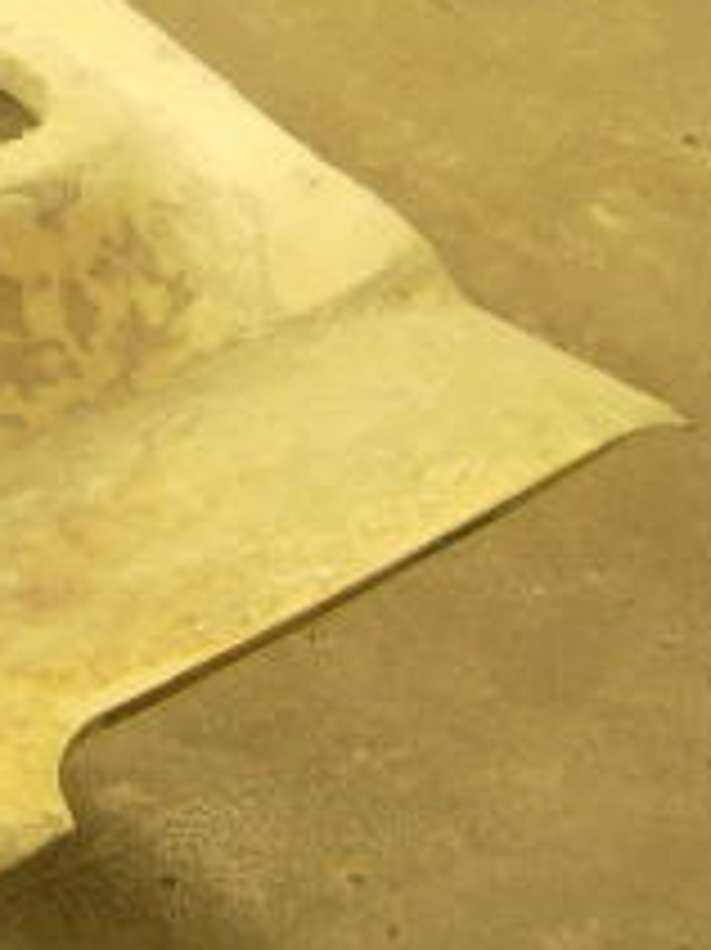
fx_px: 2906
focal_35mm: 106
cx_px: -338
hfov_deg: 13.2
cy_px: 18
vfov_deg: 18.1
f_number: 2.8
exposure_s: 1/60
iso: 100
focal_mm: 5.95
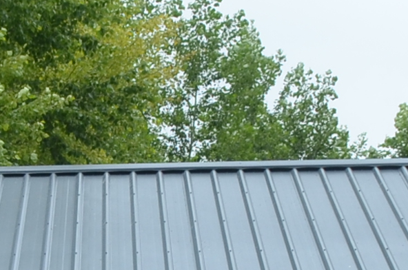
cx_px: -269
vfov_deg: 6.3
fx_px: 2330
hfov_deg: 9.6
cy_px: 636
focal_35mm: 206
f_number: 8
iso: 200
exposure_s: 1/250
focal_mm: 22
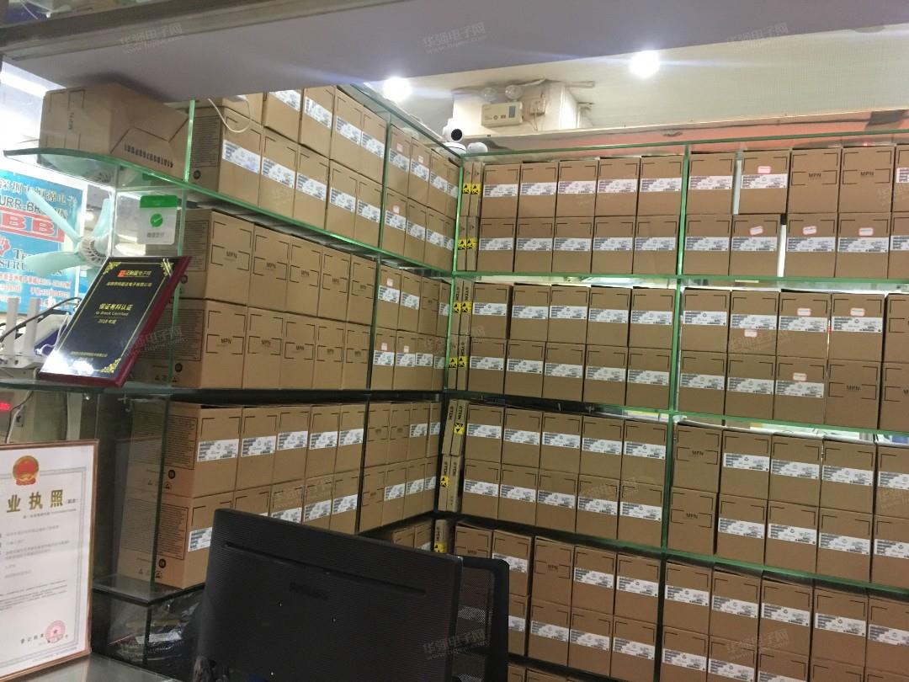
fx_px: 762
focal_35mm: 29
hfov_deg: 61.7
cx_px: 454
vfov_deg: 48.2
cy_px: 341
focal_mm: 4.15
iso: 200
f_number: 2.2
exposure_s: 1/17
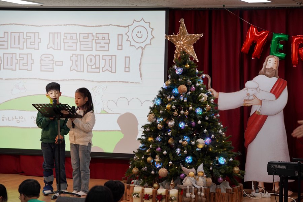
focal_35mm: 111
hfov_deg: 18.4
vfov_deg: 12.3
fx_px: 934
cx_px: 152
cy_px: 101
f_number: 4
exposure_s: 1/160
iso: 500
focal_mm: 111
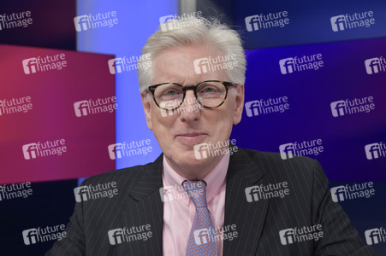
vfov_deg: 30.5
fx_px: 471
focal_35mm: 44
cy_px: 128
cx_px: 193
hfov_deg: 44.5
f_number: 5.6
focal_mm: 44
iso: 1600
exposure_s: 1/160
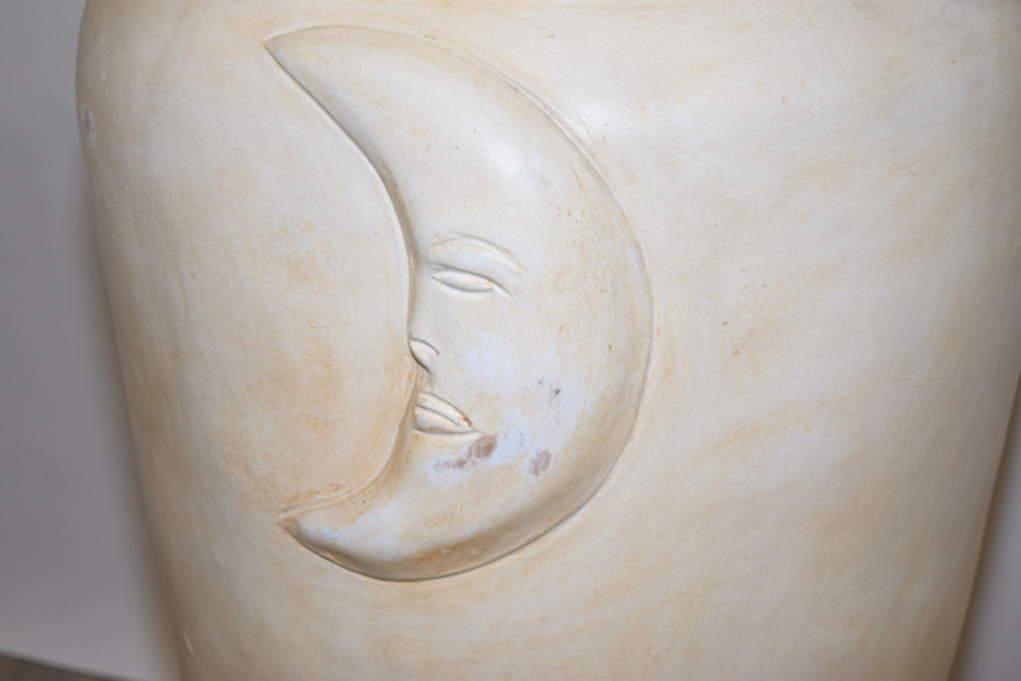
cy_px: 340
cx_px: 510
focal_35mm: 82
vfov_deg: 16.6
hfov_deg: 24.6
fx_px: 2340
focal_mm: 55
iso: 800
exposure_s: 1/125
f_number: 5.6
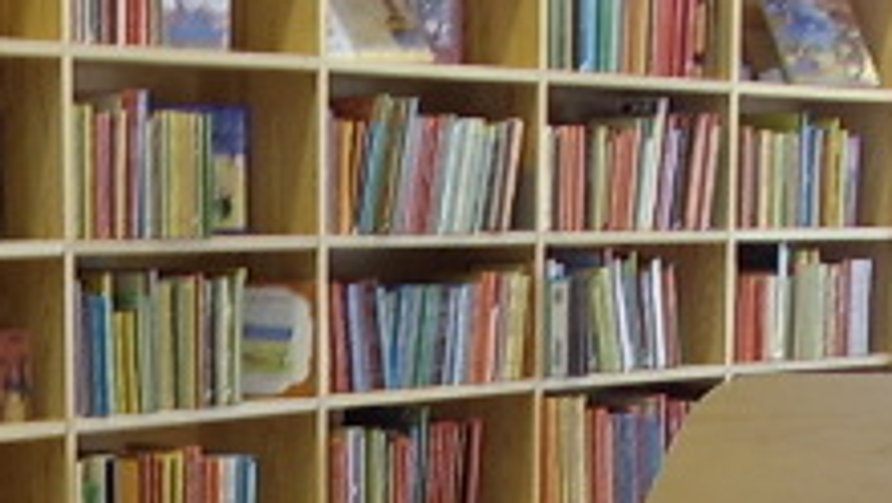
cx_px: 235
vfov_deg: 12.1
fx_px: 2248
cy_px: 803
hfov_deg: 22.3
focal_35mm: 95
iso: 100
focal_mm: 5.8
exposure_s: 1/21
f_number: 2.9
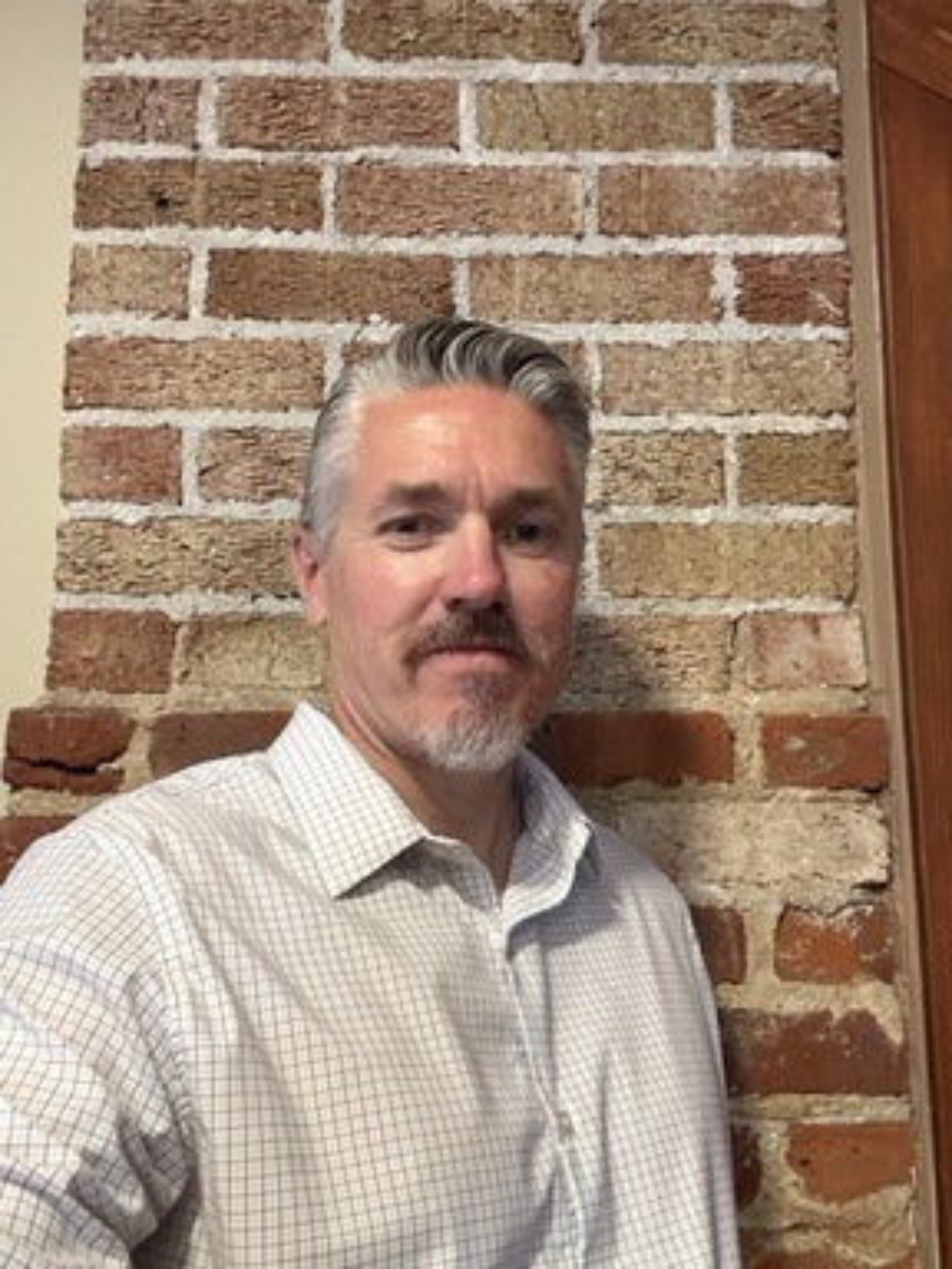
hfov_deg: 46.8
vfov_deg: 60.0
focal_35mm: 30
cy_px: 634
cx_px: 476
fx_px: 1100
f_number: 1.9
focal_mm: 2.69
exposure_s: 1/40
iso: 250
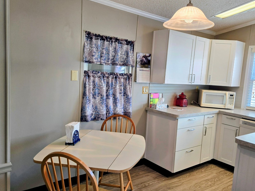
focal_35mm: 30
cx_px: 139
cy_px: 98
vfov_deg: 46.8
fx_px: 221
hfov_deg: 59.9
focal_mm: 5.4
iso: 80
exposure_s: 1/120
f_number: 1.8
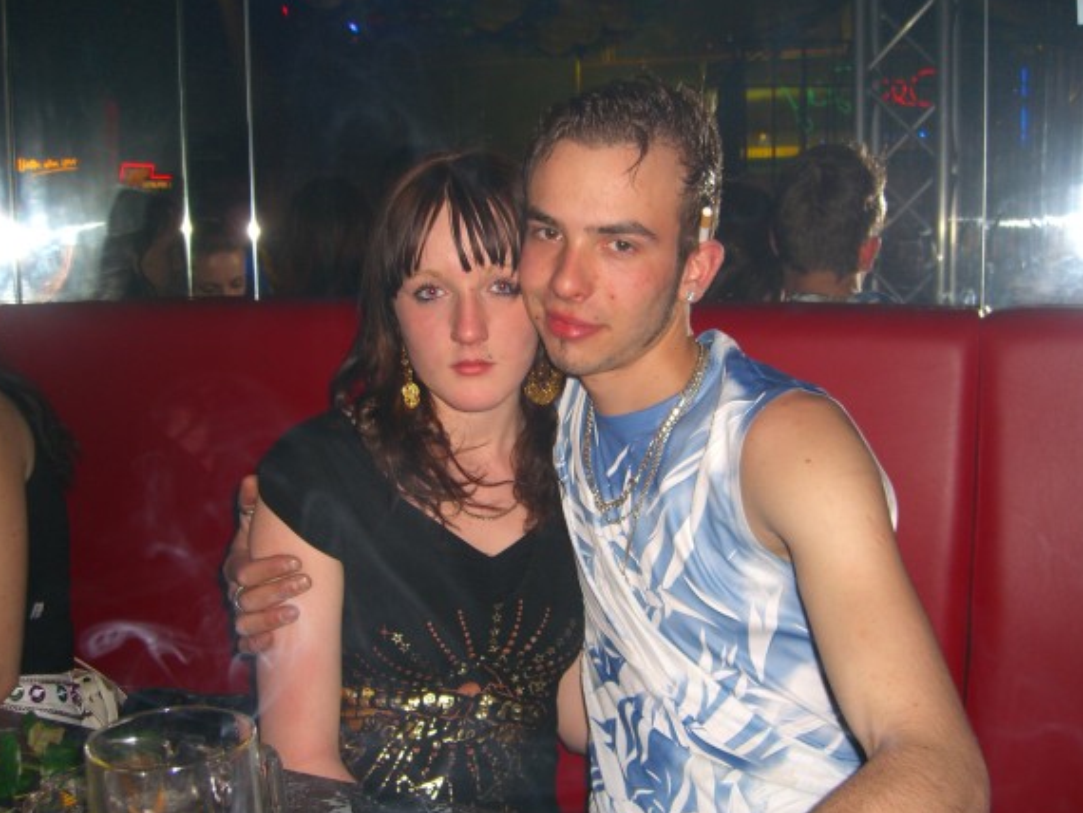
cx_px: 545
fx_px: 1252
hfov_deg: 46.8
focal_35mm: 40
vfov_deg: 36.0
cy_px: 412
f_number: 2.8
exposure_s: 1/60
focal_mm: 7.9
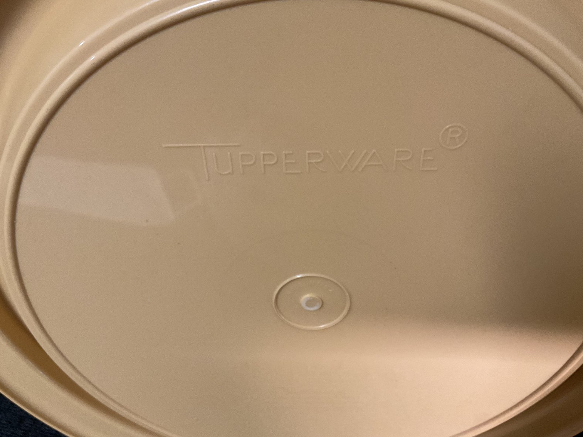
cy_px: 218
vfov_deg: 48.2
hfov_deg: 61.7
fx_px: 488
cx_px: 292
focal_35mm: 29
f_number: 1.8
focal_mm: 3
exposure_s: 1/60
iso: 200
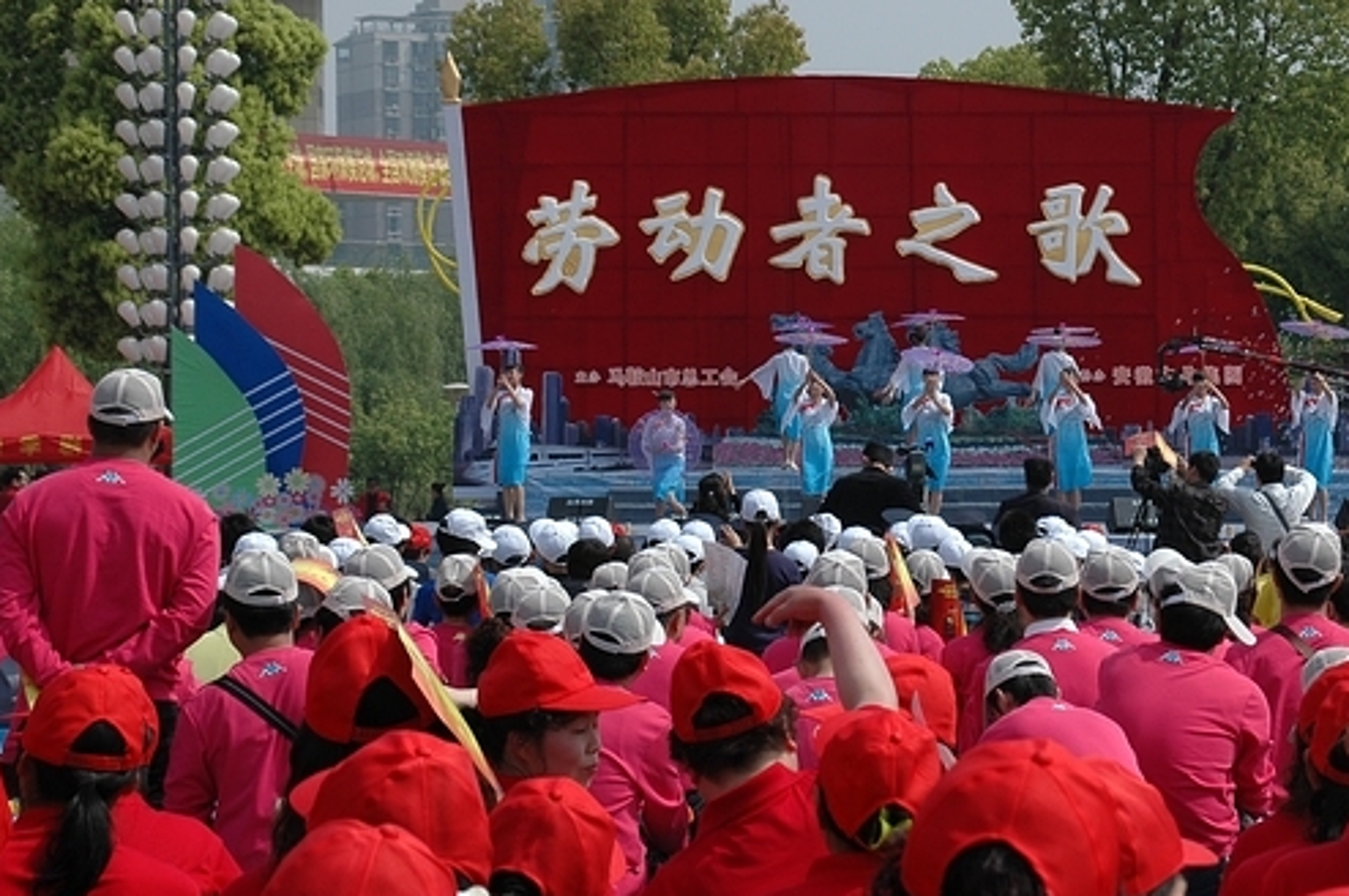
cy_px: 417
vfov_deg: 11.5
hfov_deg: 17.2
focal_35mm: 119
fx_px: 4453
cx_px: 896
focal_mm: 56
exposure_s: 1/400
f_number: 10
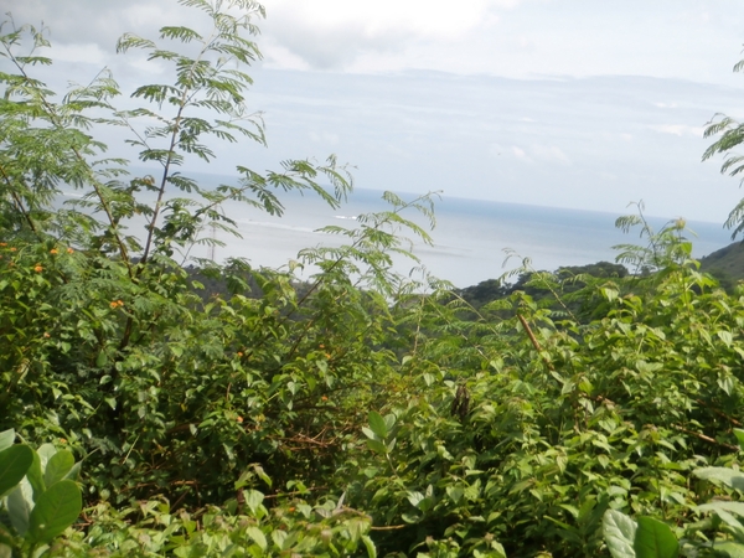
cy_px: 279
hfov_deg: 22.8
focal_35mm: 86
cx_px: 372
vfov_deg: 17.2
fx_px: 1848
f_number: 5
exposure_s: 1/400
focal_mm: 15.16
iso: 100
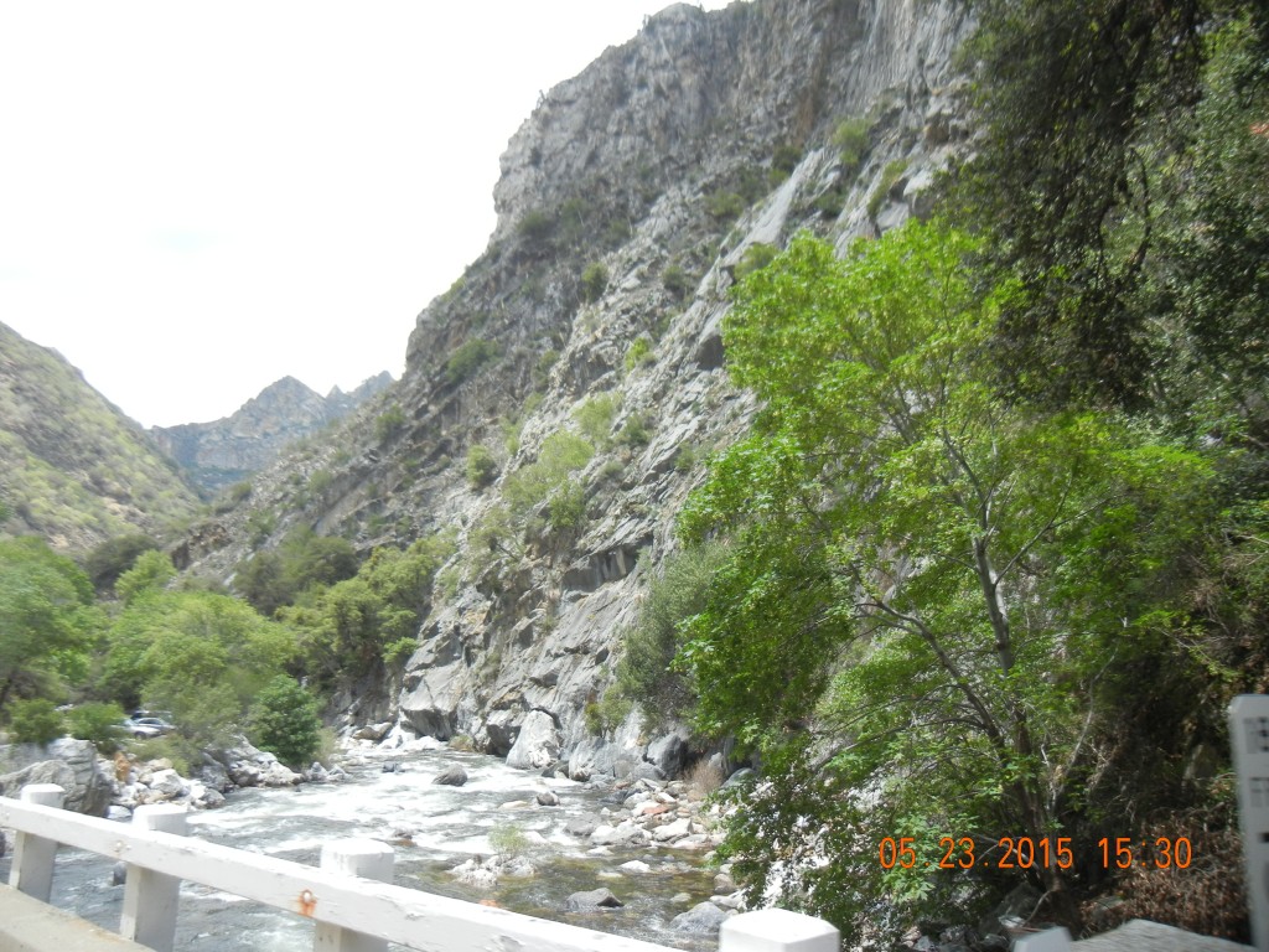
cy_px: 476
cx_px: 634
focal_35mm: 30
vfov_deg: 46.8
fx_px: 1100
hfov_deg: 60.0
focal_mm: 5.4
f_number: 3.5
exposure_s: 1/603
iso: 160
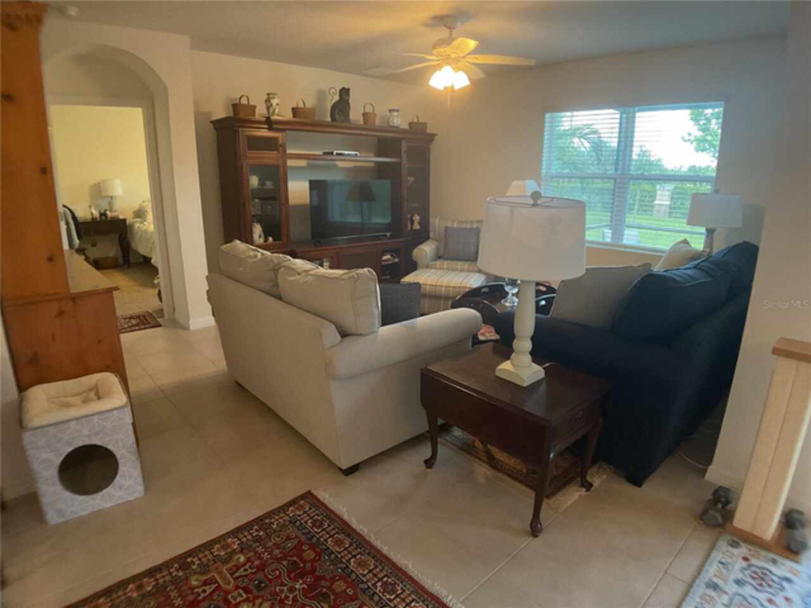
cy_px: 304
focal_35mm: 29
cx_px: 406
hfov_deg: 61.7
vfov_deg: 48.2
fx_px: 679
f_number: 1.8
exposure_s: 1/60
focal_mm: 3
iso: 64
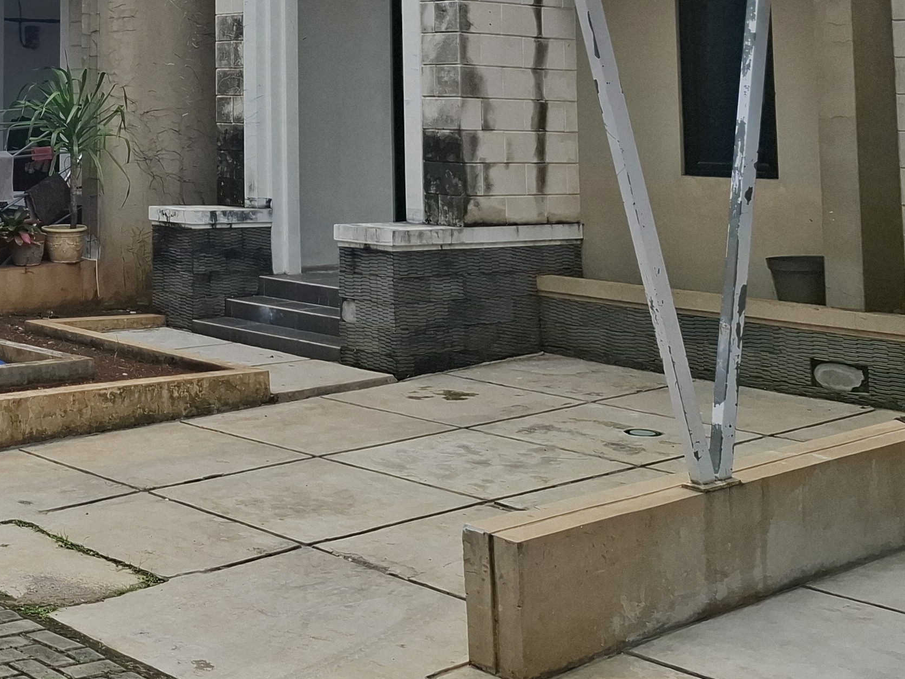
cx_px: -73
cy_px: -5
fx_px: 1464
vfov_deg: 24.8
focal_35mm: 56
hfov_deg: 30.9
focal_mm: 5.54
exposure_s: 1/2519
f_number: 1.8
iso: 50
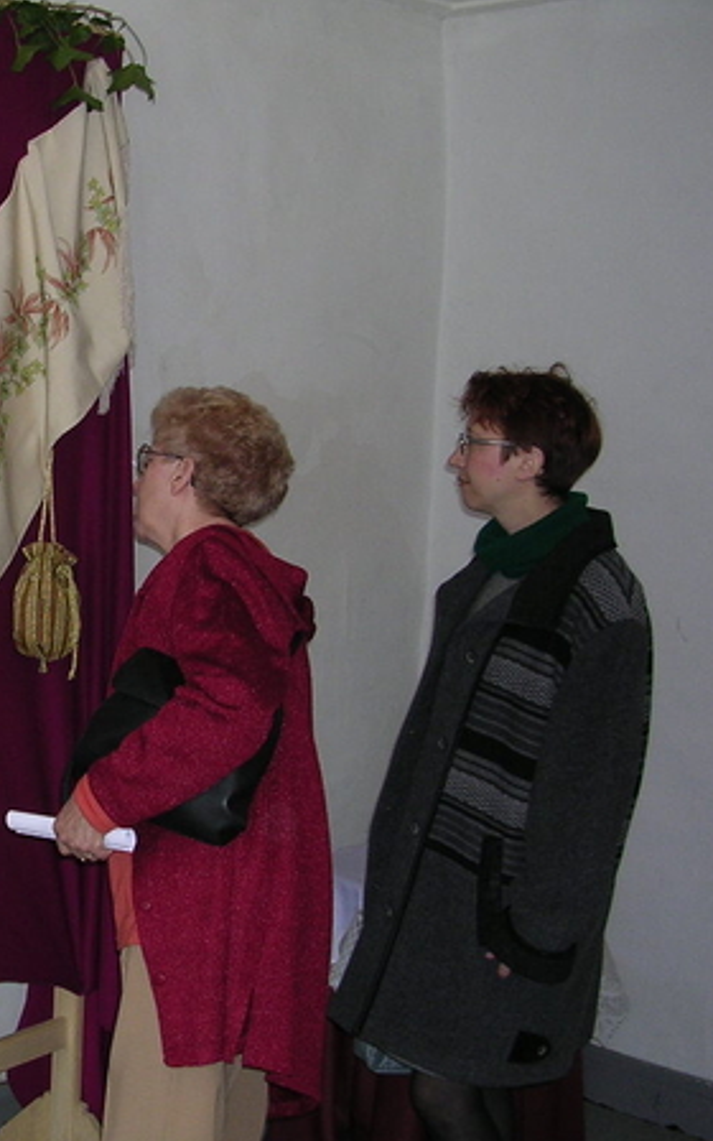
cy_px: 570
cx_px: -28
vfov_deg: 37.5
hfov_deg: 22.9
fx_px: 1679
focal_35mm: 54
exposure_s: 1/60.1
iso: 135
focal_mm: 5.8
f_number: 2.8
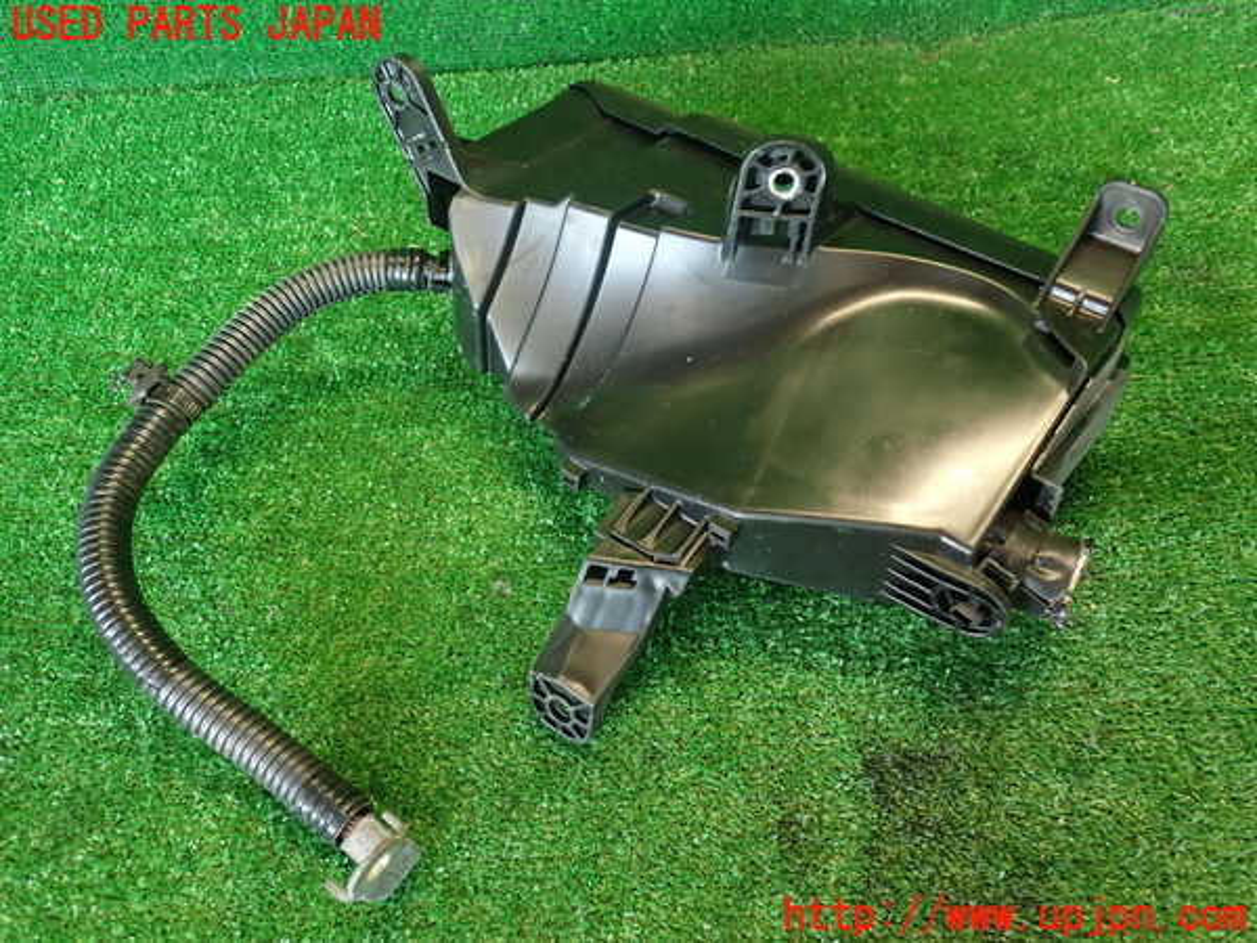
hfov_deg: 60.0
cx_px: 628
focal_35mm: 30
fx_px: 1089
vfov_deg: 46.8
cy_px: 472
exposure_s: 1/30
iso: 250
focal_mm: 5.4
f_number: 2.3
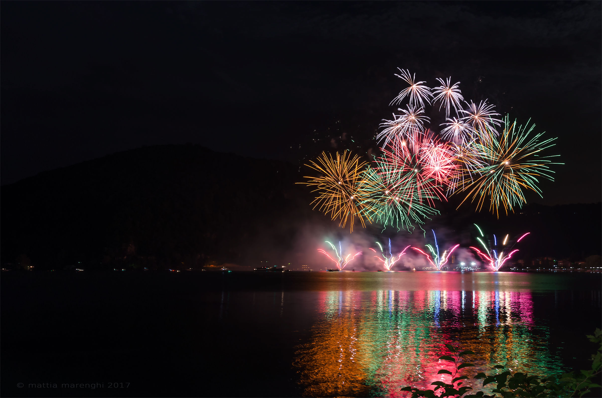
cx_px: 301
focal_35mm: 36
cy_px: 199
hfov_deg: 53.2
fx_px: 601
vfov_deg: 36.7
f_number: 8
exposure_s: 4
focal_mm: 24
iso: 100
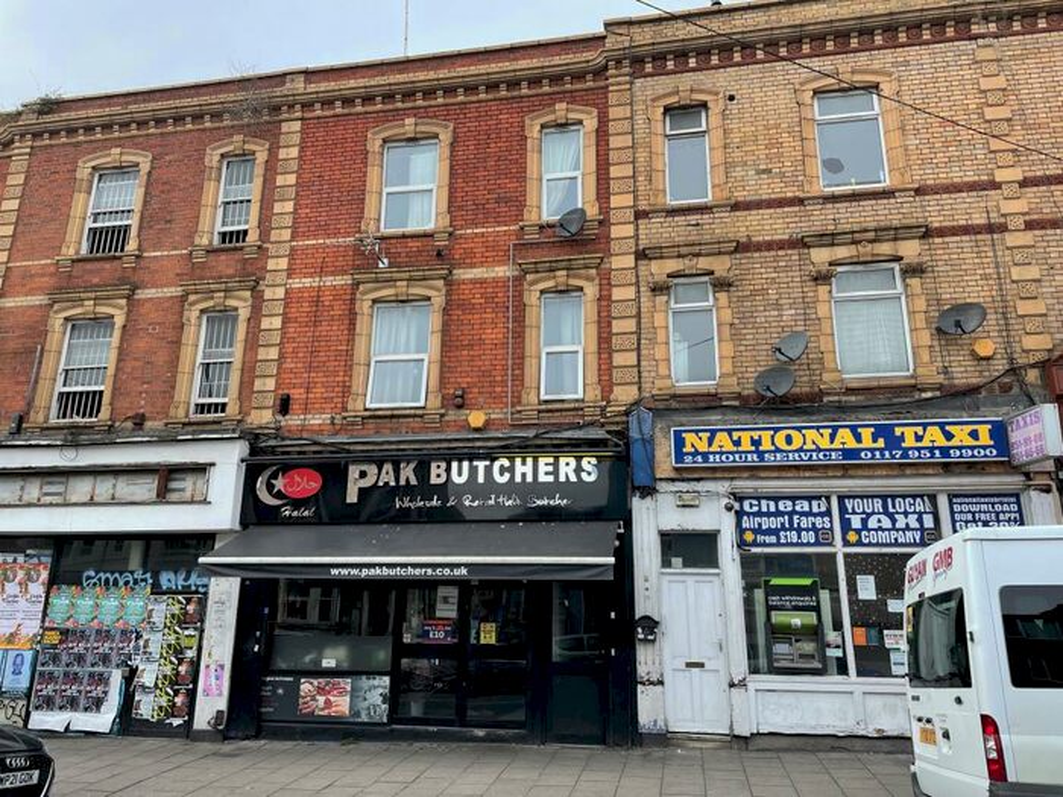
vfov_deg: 53.1
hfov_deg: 67.3
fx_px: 798
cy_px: 398
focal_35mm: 26
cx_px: 532
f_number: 1.6
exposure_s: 1/1062
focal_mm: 4.2
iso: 32
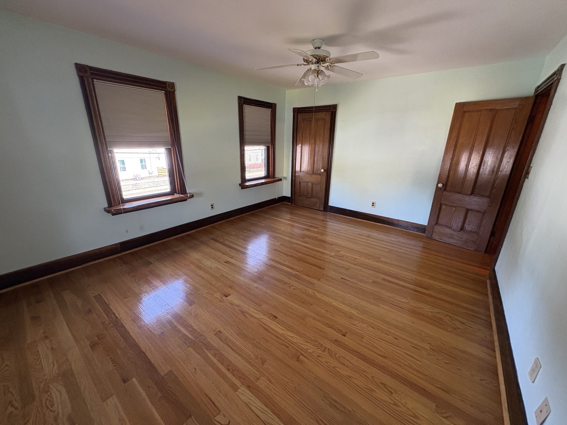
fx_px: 229
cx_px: 284
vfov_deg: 85.7
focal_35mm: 14
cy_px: 212
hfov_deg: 102.1
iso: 200
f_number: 2.2
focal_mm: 2.22
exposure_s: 1/71
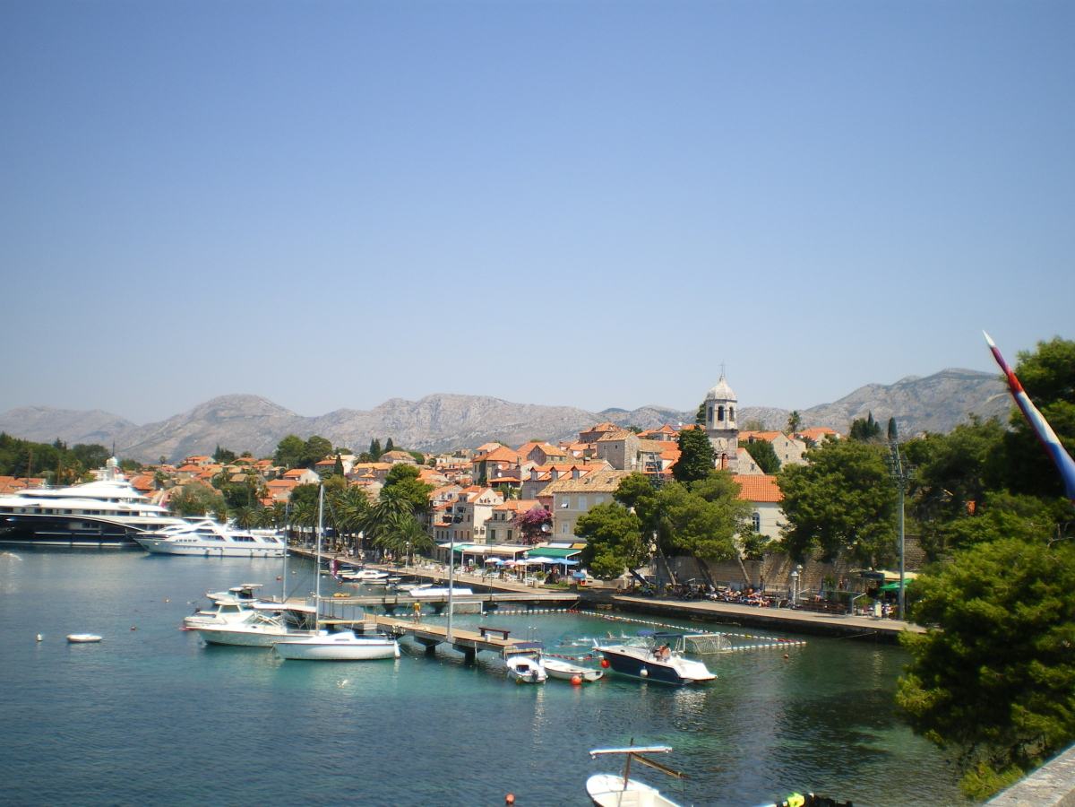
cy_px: 404
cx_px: 538
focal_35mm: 36
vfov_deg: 39.7
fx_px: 1118
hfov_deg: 51.4
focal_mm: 6.3
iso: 50
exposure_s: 1/500
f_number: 4.6
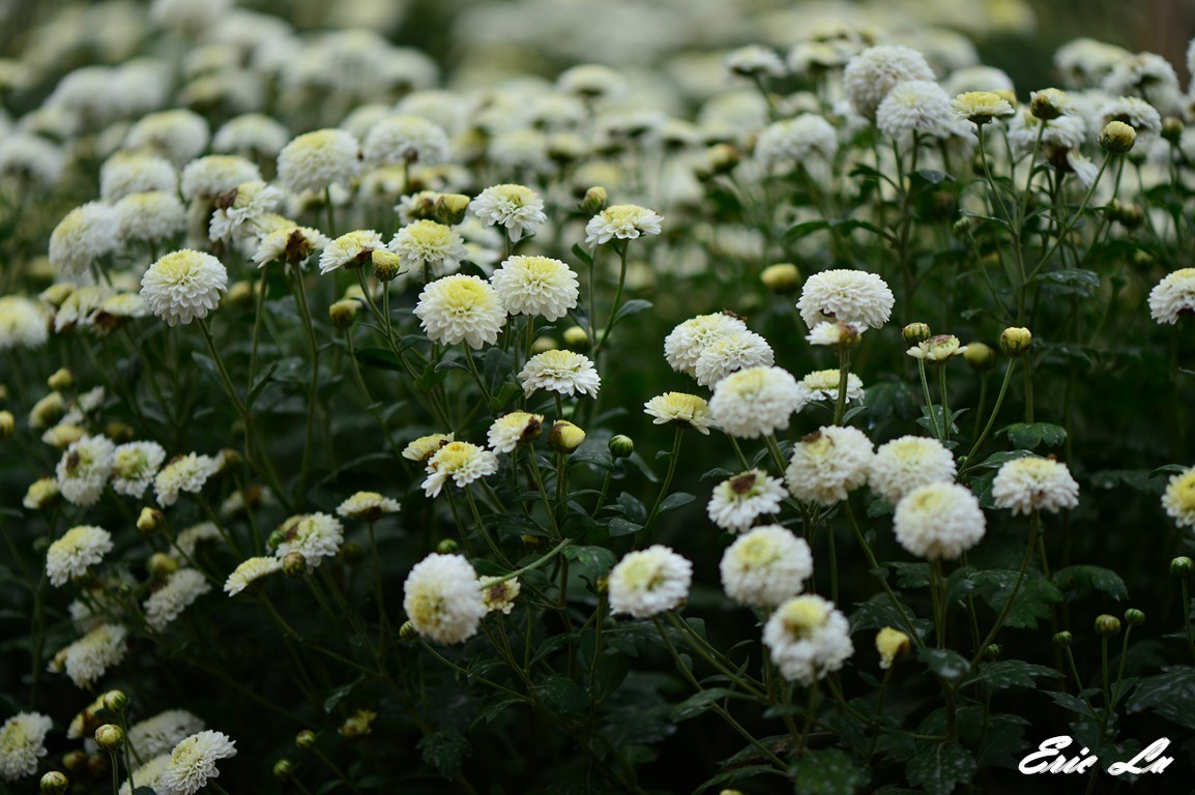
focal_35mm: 105
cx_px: 598
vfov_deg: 13.0
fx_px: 3483
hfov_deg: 19.5
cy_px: 398
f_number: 3
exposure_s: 1/160
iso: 100
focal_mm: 105
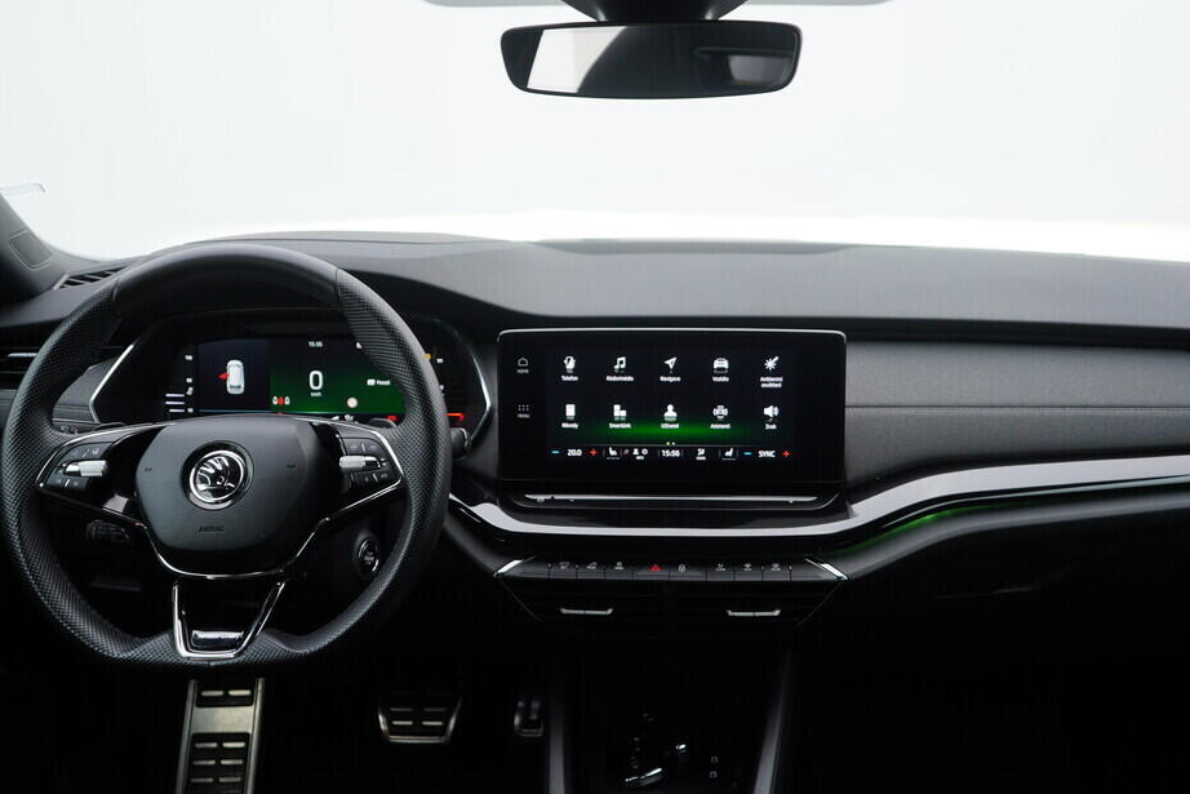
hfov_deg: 48.4
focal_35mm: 40
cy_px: 412
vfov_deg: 33.4
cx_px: 638
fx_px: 1322
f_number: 3.2
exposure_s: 1/50
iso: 125
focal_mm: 24
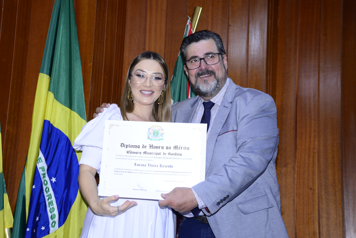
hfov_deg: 30.9
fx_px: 643
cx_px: 178
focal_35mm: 65
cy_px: 119
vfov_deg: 20.9
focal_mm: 65
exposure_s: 1/125
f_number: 5
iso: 2000
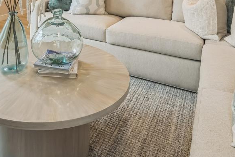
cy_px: -40
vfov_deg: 30.3
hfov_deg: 50.6
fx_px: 235
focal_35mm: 36
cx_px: 55
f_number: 5.6
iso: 125
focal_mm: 14
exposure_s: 1/30
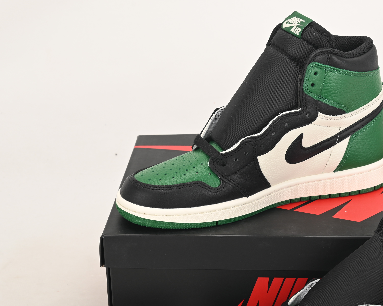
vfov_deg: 17.6
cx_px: 305
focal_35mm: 87
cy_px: 213
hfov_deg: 21.7
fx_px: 986
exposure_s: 1/200
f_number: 11
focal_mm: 48
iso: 100
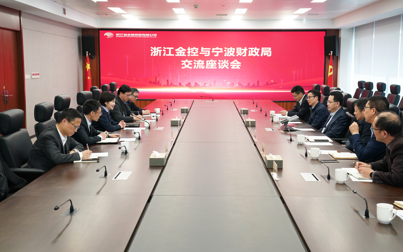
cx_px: 202
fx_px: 505
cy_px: 118
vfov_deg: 28.0
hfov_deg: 43.5
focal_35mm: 46
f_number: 4.5
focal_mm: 45
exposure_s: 1/125
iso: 1250
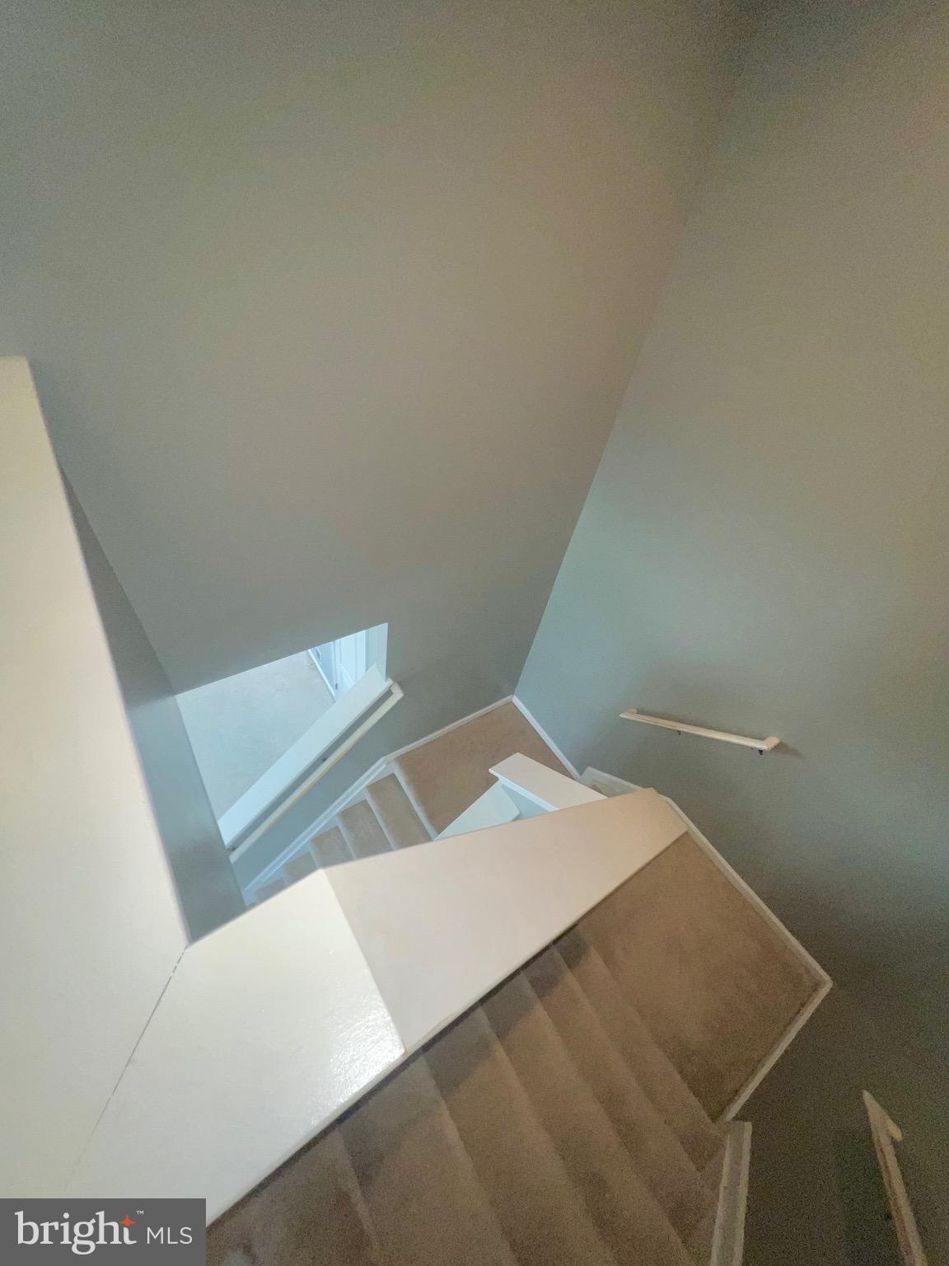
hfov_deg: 89.9
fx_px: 475
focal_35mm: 13
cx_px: 474
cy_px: 633
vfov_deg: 106.2
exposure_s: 1/98
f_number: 1.8
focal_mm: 1.57
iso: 64
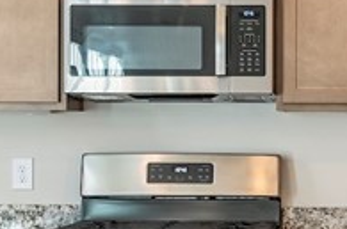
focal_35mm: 134
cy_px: 106
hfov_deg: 15.0
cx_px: 358
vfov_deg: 10.2
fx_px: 1288
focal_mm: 24
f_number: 6.3
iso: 400
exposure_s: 1/8
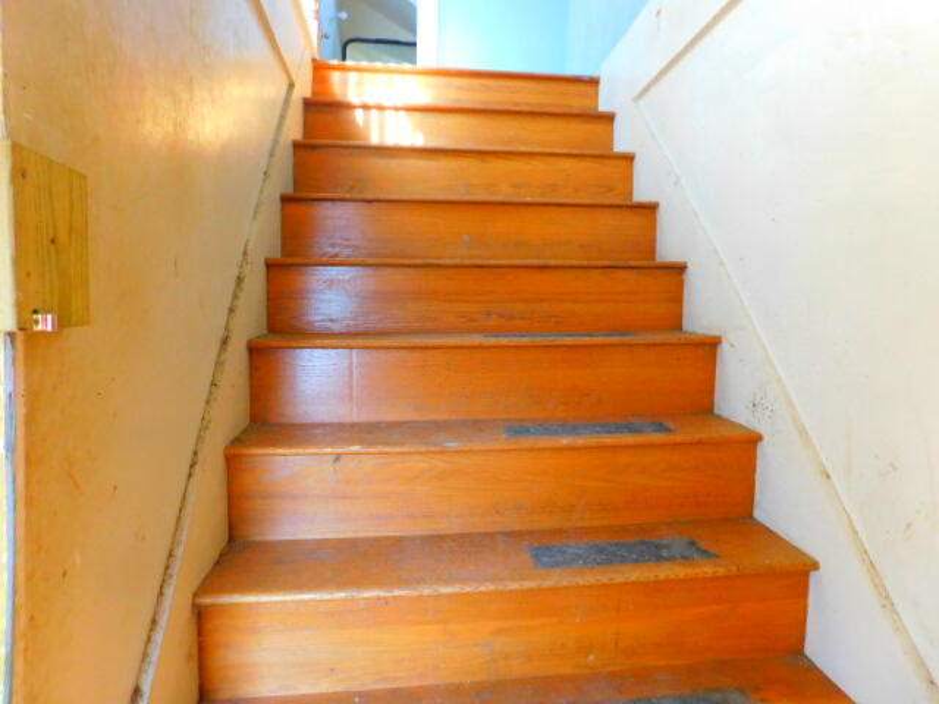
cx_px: 470
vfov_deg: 58.9
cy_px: 352
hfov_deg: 73.9
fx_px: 624
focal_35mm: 23
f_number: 3
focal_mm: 4
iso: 360
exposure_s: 1/30
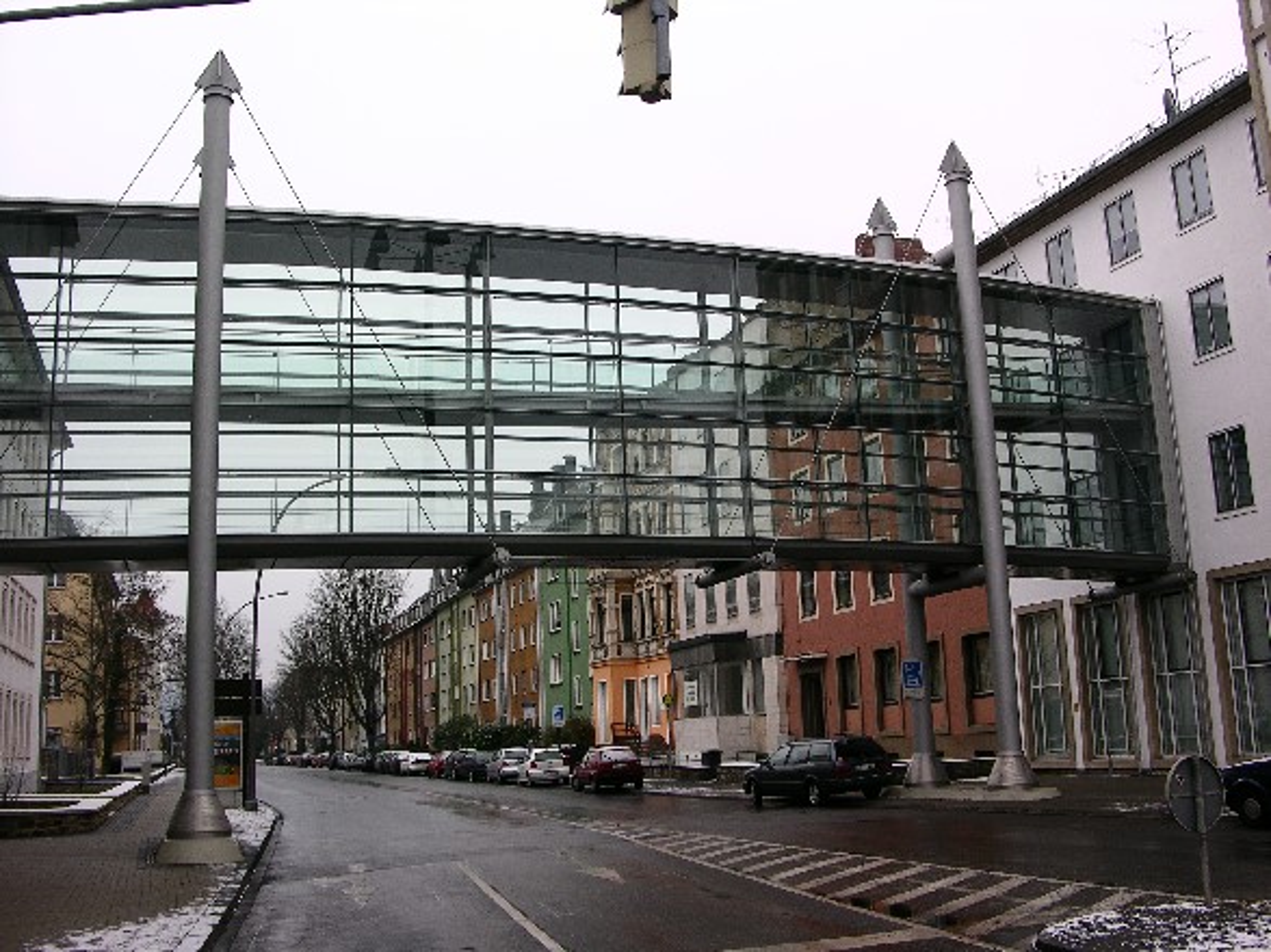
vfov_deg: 40.7
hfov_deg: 52.6
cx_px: 636
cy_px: 476
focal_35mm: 35
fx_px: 1285
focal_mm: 8.9
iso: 50
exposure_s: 1/46.1
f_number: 5
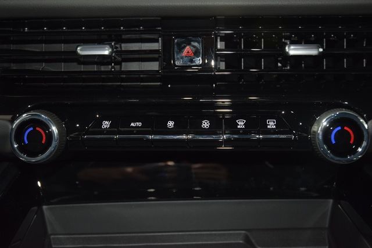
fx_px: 589
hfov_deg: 35.0
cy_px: 124
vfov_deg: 23.8
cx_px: 186
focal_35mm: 57
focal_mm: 38
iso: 1000
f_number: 4.2
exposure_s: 1/15
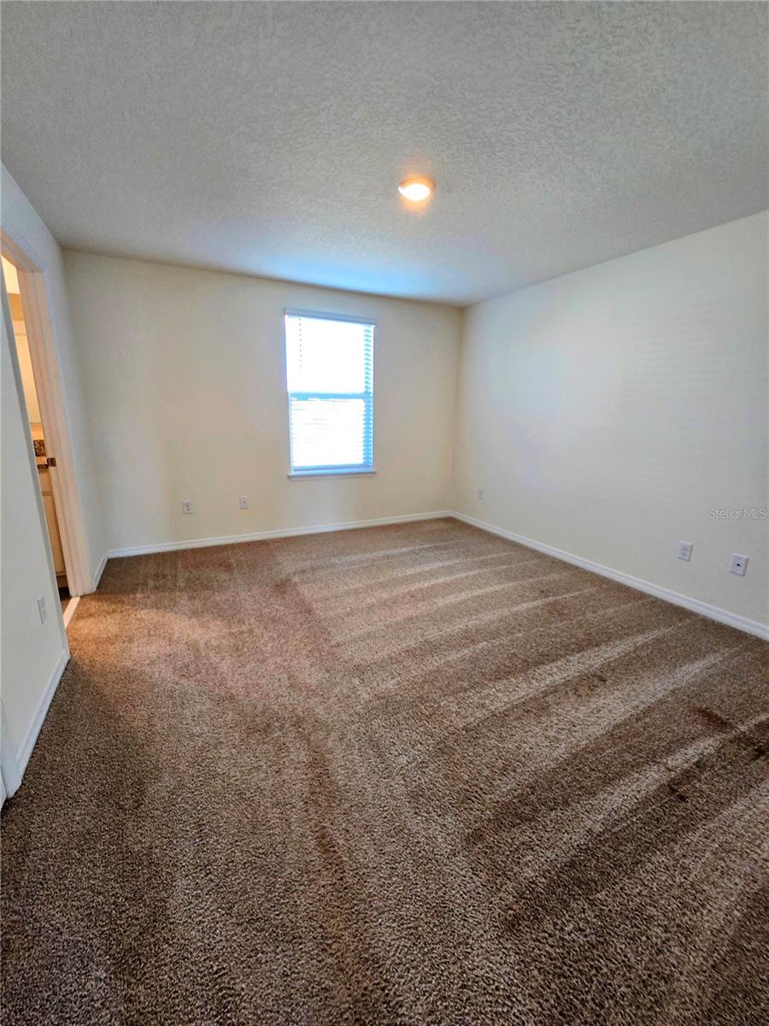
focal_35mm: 13
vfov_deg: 106.2
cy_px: 513
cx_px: 384
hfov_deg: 89.9
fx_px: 385
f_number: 2.2
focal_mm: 2.2
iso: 100
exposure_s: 1/60
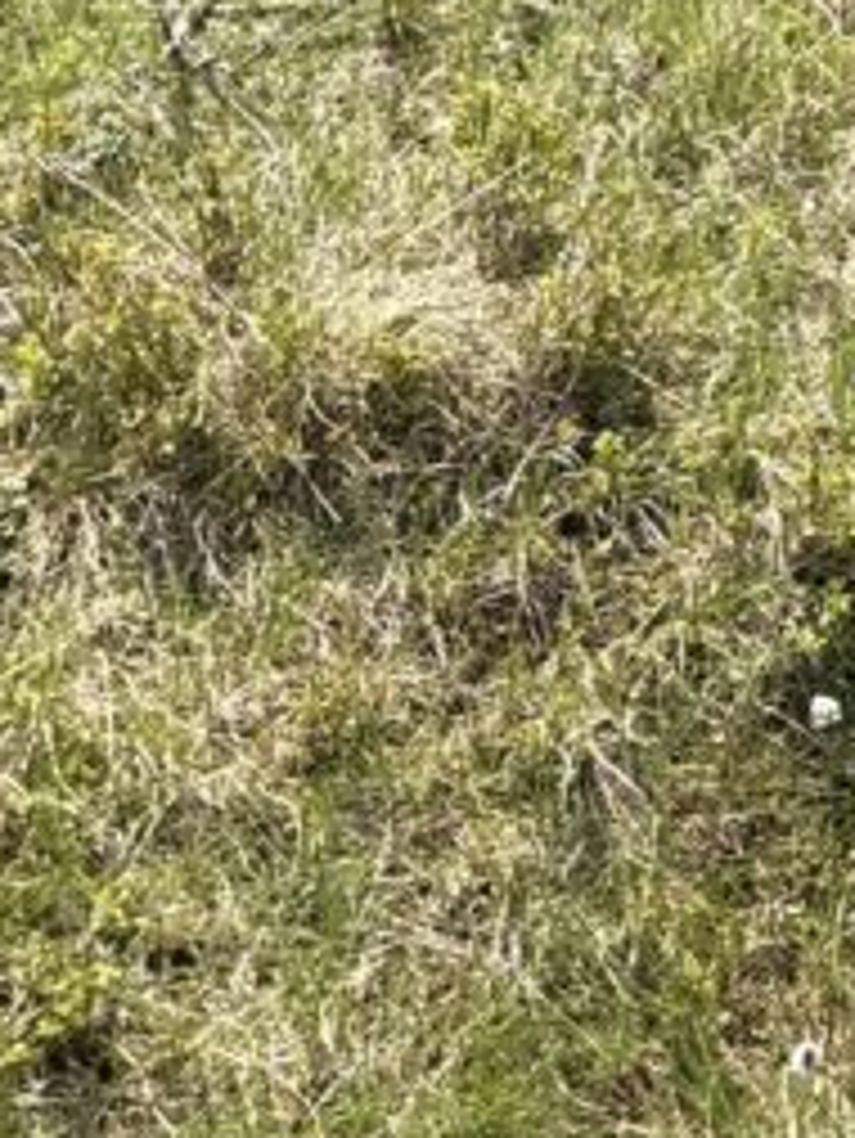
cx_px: 1548
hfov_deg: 13.6
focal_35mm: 97
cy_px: -607
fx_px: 3192
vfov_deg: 17.9
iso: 100
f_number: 1.78
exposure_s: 1/2611
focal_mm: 6.76
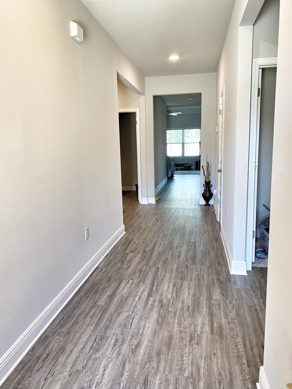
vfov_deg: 67.3
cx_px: 146
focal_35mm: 26
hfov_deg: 53.1
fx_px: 292
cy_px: 194
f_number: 1.8
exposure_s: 1/60
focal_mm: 4.25
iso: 100
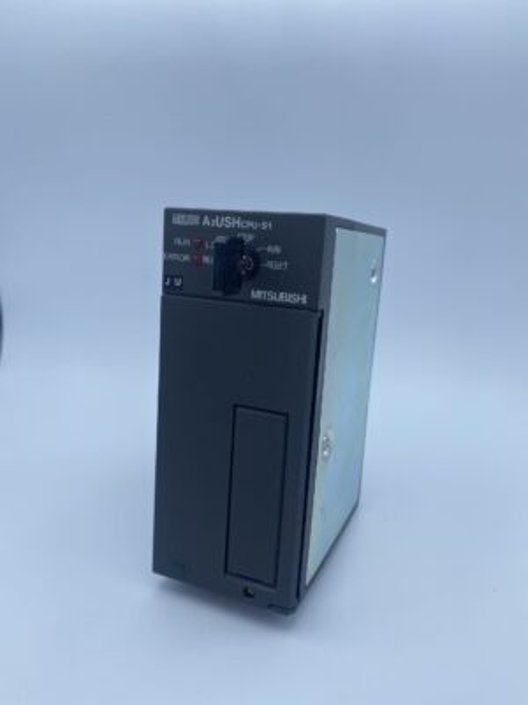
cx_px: 264
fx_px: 529
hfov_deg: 53.1
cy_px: 352
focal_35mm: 26
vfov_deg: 67.3
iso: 32
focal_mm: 4.25
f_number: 1.8
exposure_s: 1/1124
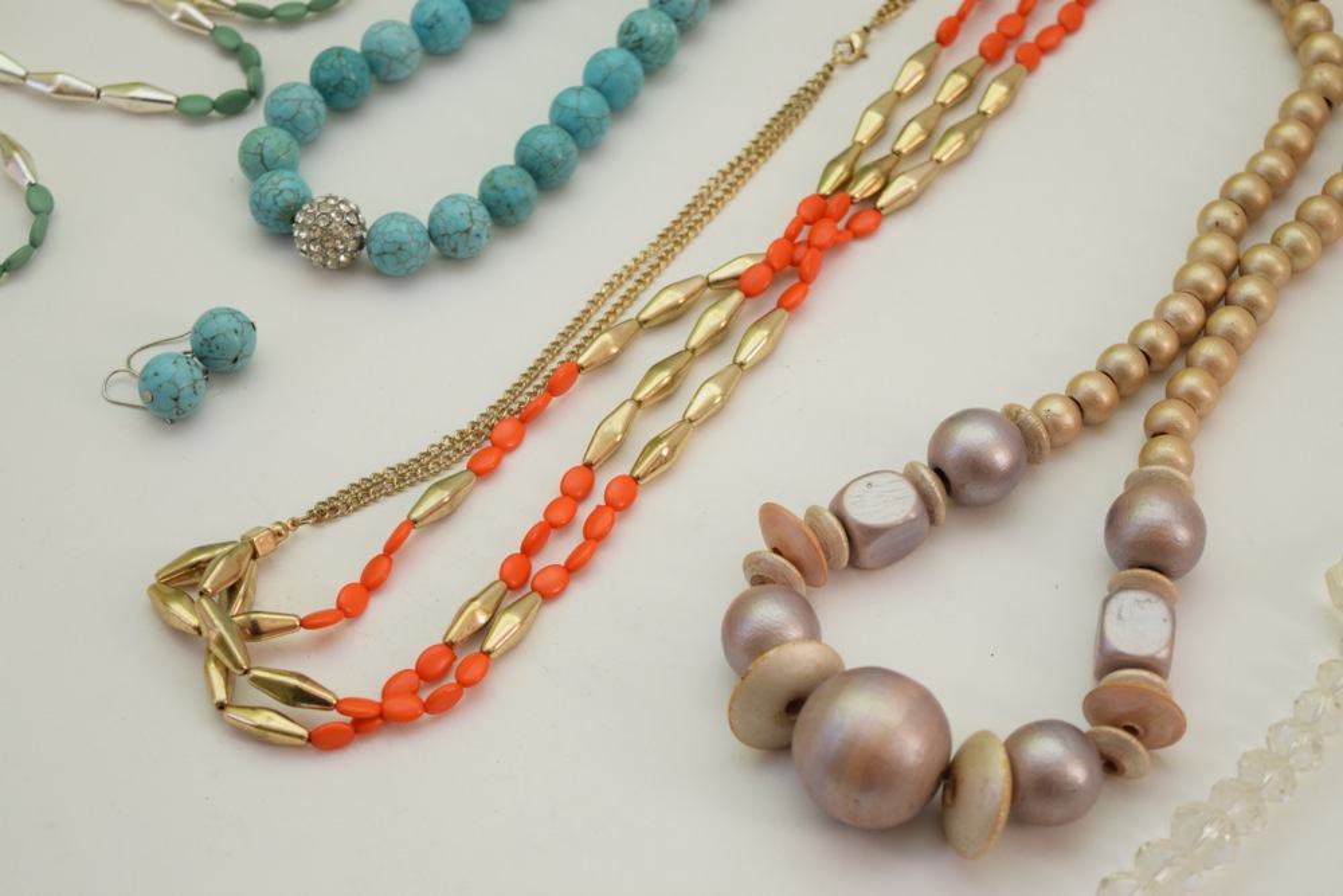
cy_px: 448
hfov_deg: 24.6
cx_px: 672
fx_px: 3078
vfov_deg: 16.6
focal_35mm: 82
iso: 720
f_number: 5.6
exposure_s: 1/125
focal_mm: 55
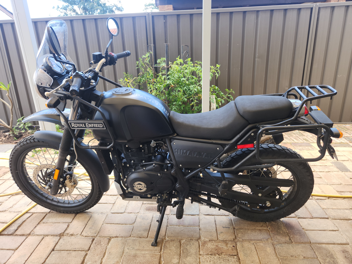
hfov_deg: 73.9
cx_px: 176
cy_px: 132
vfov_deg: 58.9
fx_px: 234
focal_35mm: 23
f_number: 1.8
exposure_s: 1/100
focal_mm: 5.4
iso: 20
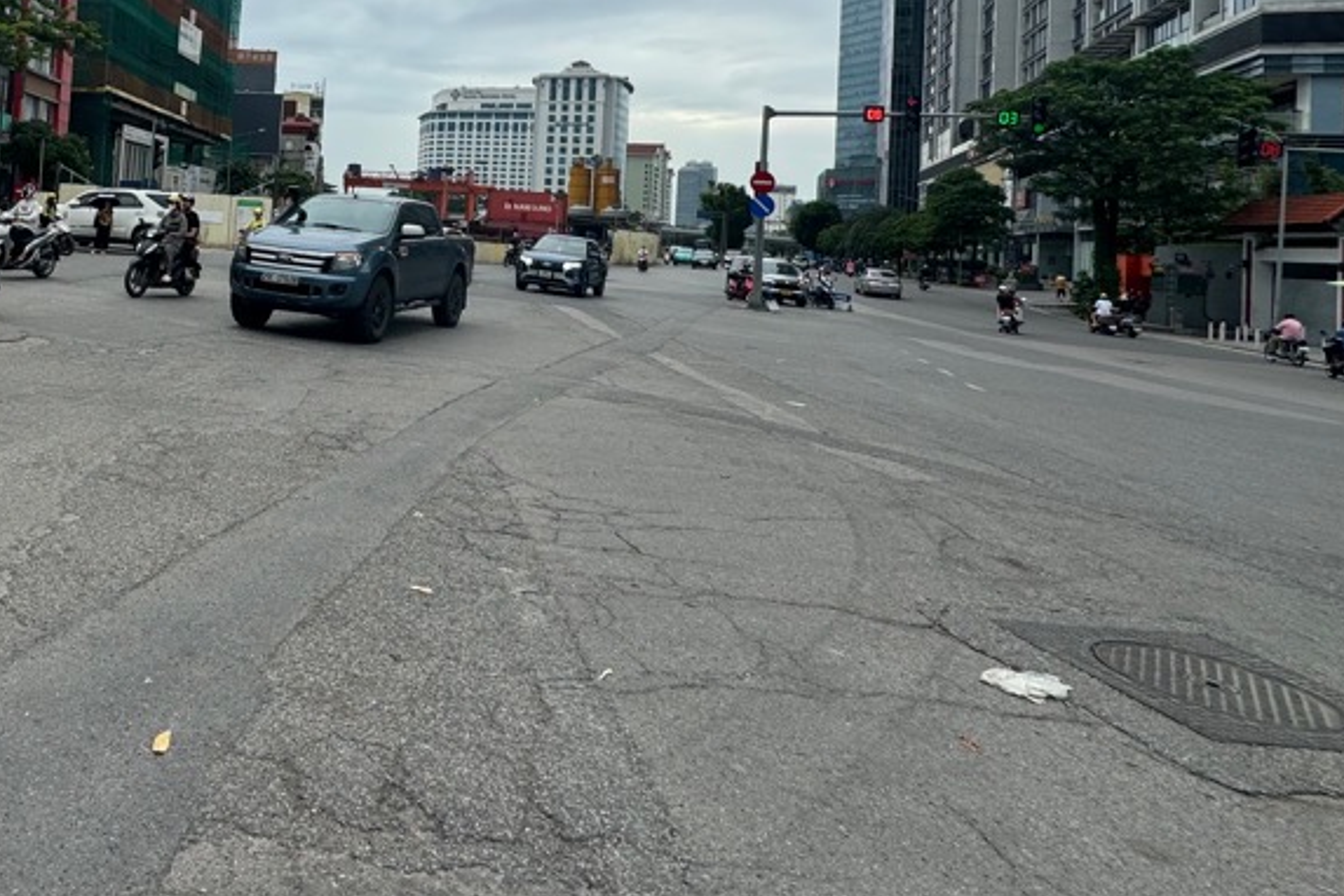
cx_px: 270
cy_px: 185
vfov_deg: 47.0
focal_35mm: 26
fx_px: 971
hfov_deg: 63.4
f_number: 2.2
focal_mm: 2.22
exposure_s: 1/1126
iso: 50
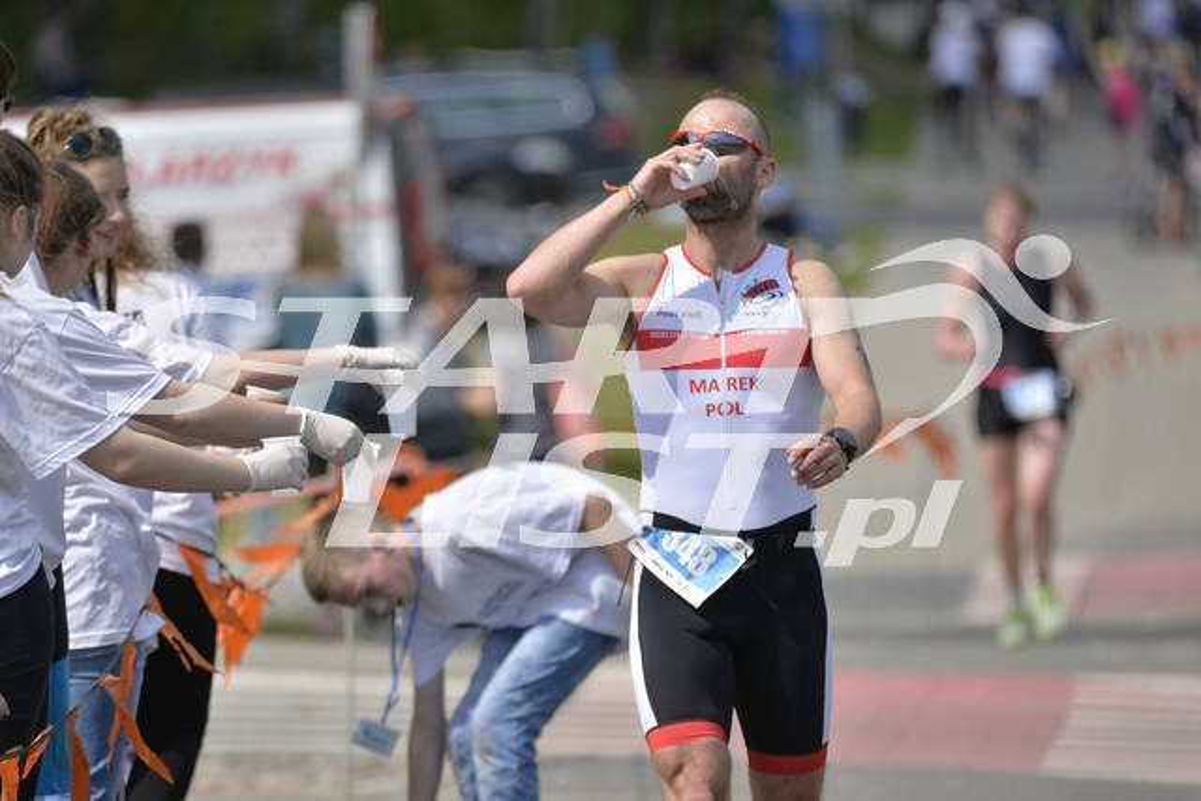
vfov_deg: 3.3
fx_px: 14014
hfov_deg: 4.9
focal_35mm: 420
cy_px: 400
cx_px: 600
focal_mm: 420
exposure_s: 1/4000
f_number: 6.3
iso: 400
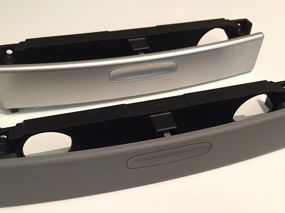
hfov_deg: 50.1
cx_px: 151
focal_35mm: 37
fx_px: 305
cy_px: 113
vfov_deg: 38.6
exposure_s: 1/33
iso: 250
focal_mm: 4.15
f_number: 2.2
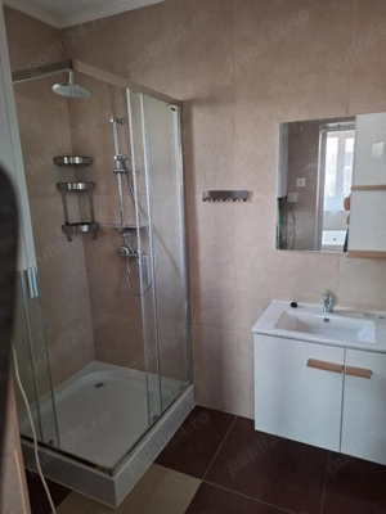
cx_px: 193
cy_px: 257
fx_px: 342
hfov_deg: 58.9
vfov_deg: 73.9
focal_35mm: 23
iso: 400
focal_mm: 5.54
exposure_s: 1/20
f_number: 1.8
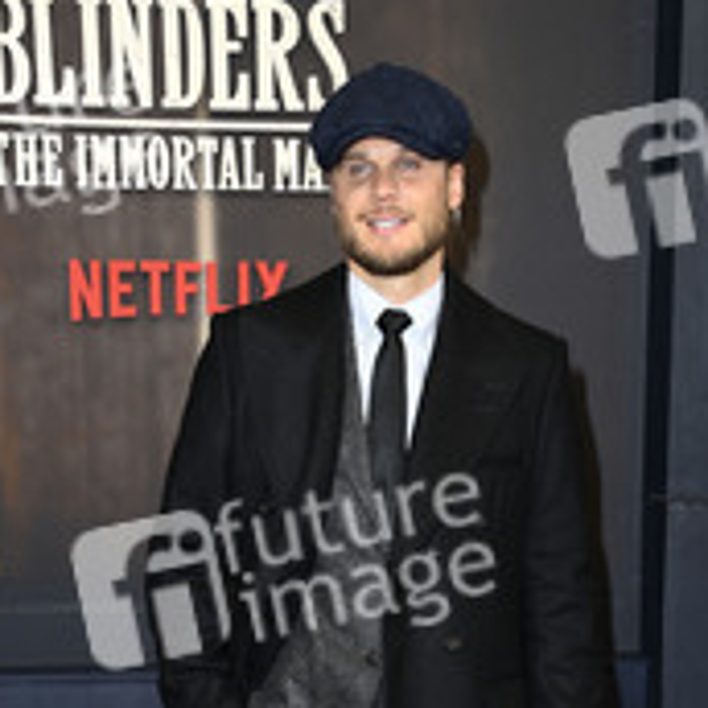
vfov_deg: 17.0
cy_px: 778
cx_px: 403
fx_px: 2291
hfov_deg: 17.6
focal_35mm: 99
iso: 400
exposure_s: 1/250
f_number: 5.6
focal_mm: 50
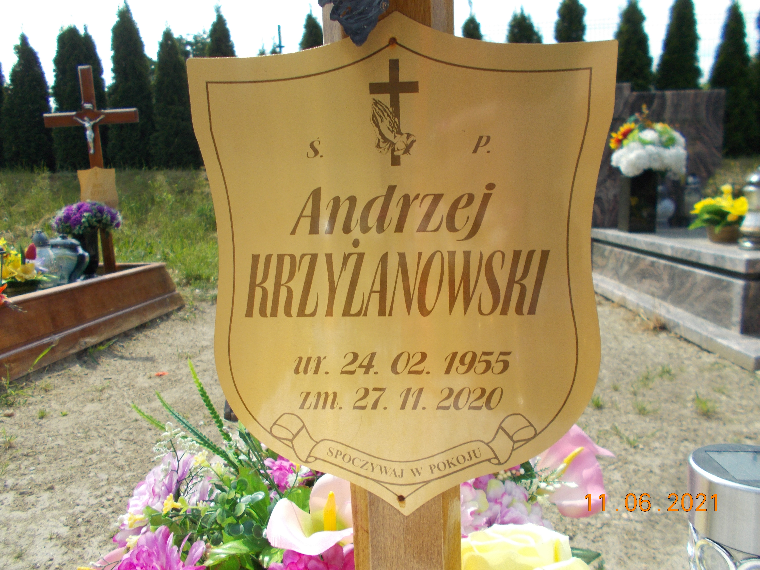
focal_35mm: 26
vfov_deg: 53.1
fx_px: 571
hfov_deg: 67.3
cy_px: 285
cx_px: 380
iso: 80
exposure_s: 1/125
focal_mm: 4.6
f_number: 8
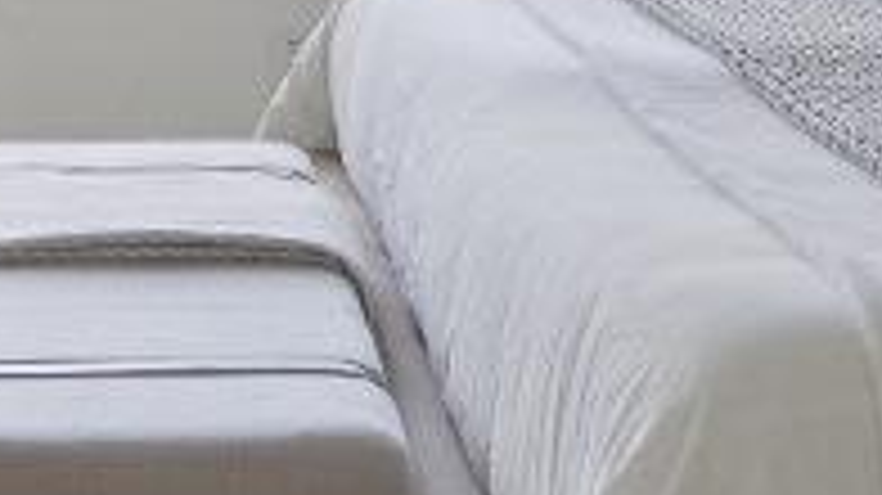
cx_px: 63
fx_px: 2992
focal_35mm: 128
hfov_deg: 16.5
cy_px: -338
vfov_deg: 9.1
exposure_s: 1/20
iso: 400
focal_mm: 16
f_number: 7.1
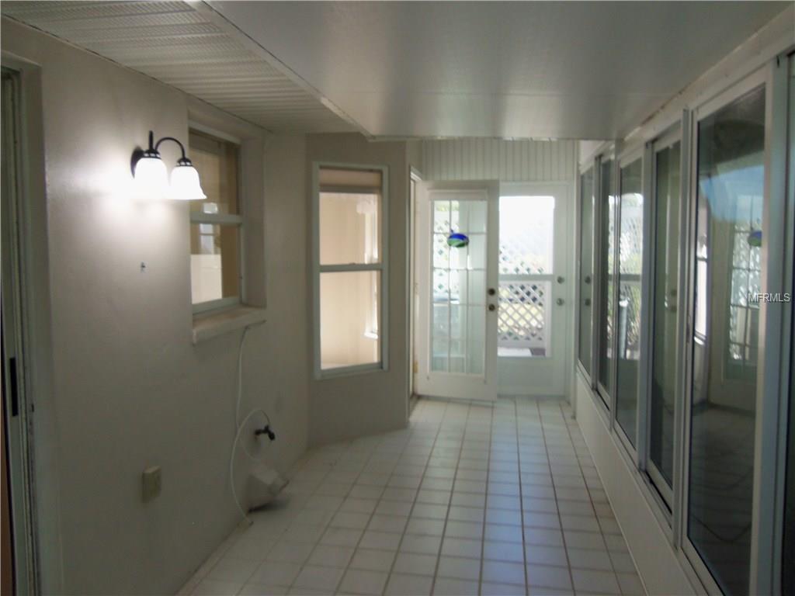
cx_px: 398
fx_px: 643
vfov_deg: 49.7
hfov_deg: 63.4
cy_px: 298
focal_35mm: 28
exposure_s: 1/40
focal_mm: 5.1
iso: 160
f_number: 3.9
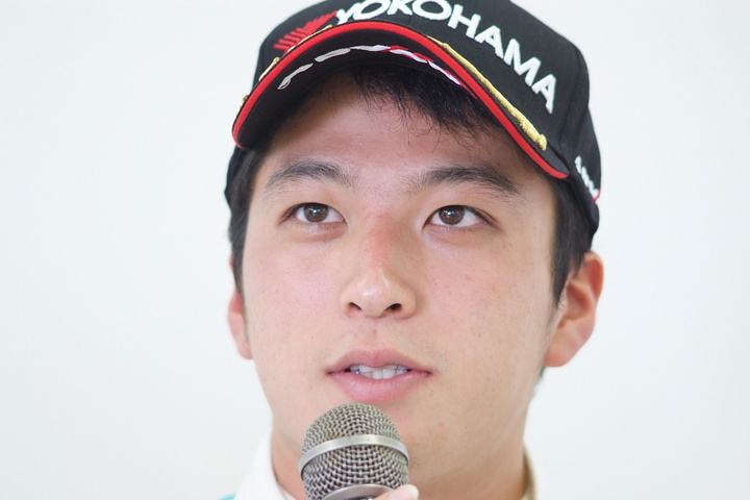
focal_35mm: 270
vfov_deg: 5.1
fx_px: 5625
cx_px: 375
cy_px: 250
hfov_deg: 7.6
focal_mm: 180
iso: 800
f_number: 2.8
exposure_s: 1/125
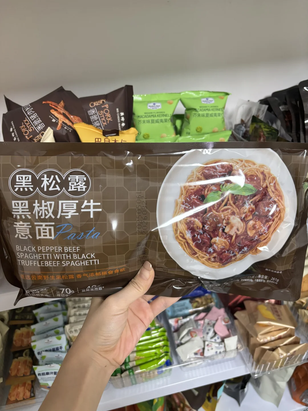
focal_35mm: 26
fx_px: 308
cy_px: 206
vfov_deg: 67.3
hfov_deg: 53.1
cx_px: 154
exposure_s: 1/50
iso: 320
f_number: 1.6
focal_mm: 5.96
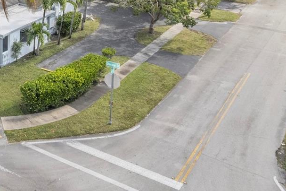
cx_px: -32
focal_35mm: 58
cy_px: -33
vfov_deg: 21.8
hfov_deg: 30.7
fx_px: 461
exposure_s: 1/2000
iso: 100
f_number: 2.8
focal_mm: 8.38
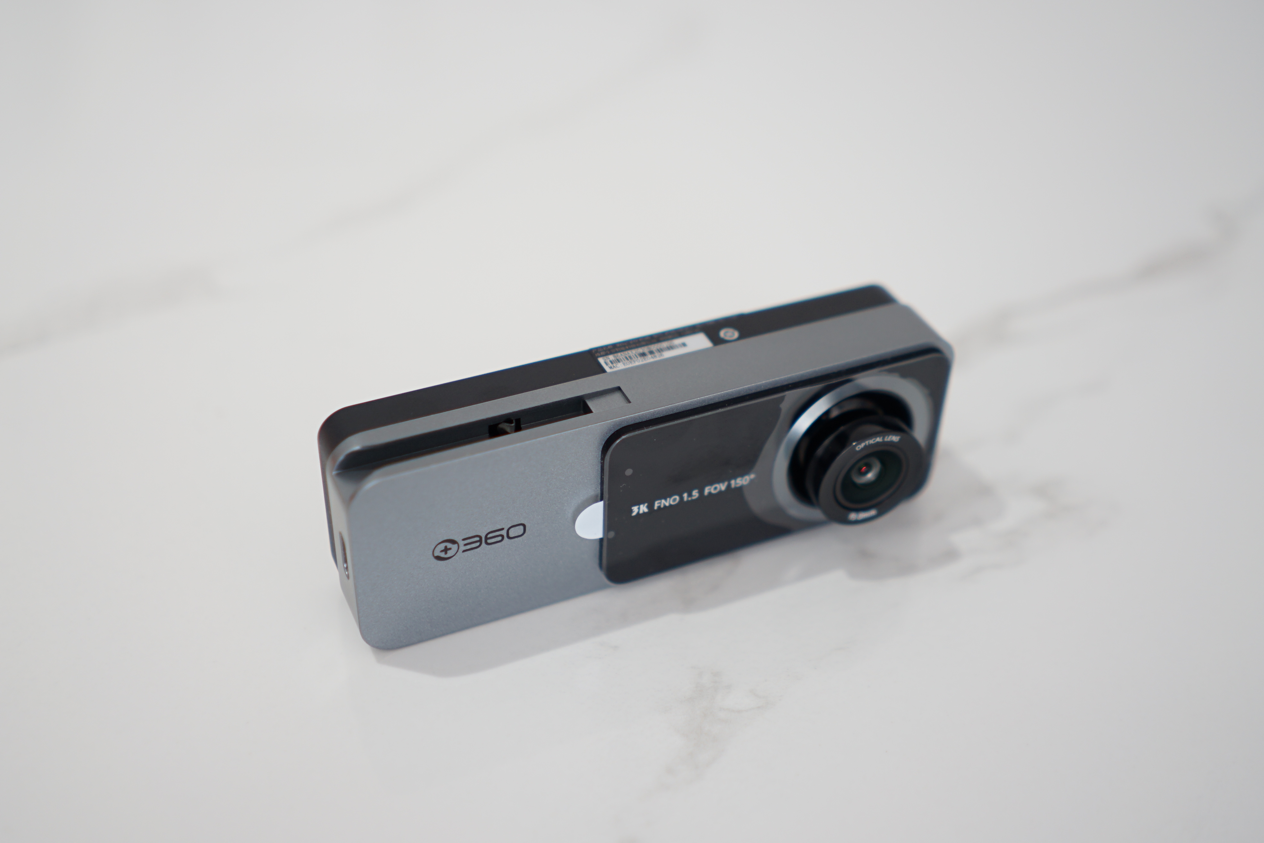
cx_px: 632
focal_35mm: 42
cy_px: 422
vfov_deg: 31.9
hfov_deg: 46.4
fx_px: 1475
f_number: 2
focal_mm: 28
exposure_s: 1/60
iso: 160
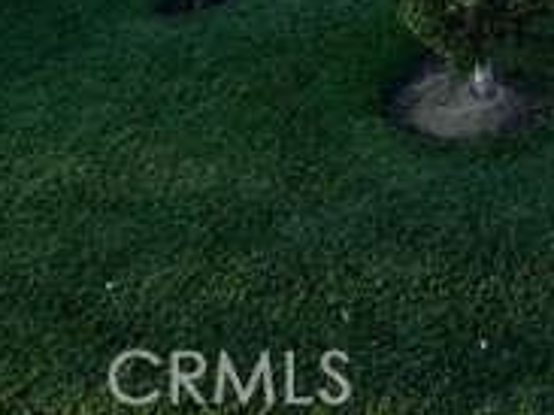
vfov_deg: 21.3
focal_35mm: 49
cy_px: -306
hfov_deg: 30.9
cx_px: 711
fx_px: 784
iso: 40
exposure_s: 1/498
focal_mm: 2.22
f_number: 2.2
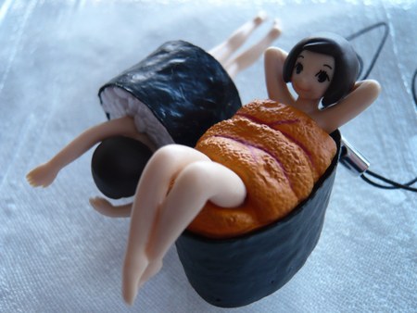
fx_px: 337
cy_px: 156
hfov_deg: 63.4
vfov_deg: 49.8
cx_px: 208
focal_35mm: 28
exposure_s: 1/30
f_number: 2.8
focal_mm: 4.6
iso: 125
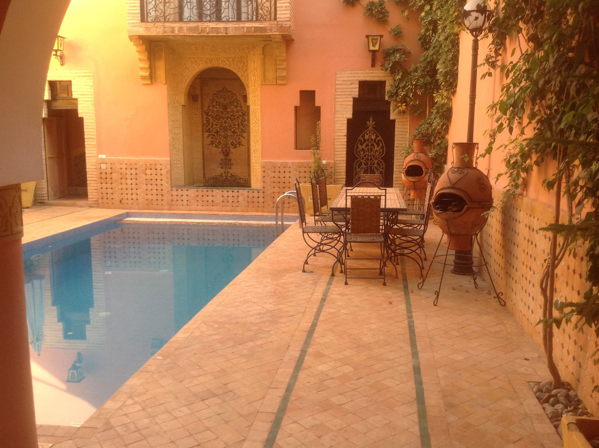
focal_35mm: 35
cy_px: 224
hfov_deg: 52.7
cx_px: 300
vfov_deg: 40.6
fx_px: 605
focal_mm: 4.28
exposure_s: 1/120
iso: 100
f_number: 2.4
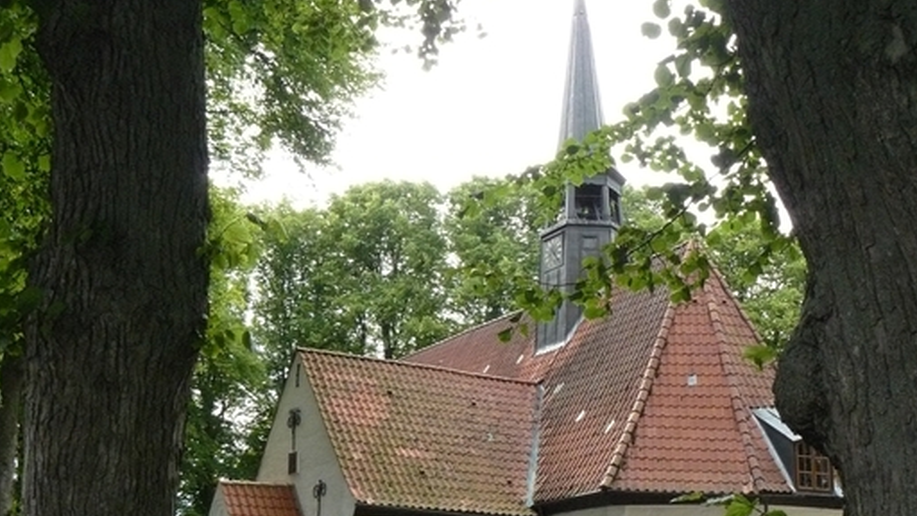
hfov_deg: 44.4
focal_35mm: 46
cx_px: 532
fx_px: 1118
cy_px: 355
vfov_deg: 25.8
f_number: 5.6
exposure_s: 1/200
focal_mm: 6
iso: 400
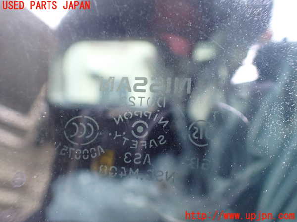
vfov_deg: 46.8
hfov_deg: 60.0
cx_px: 148
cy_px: 111
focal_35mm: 30
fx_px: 257
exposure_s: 1/100
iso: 800
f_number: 2.3
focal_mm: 5.4
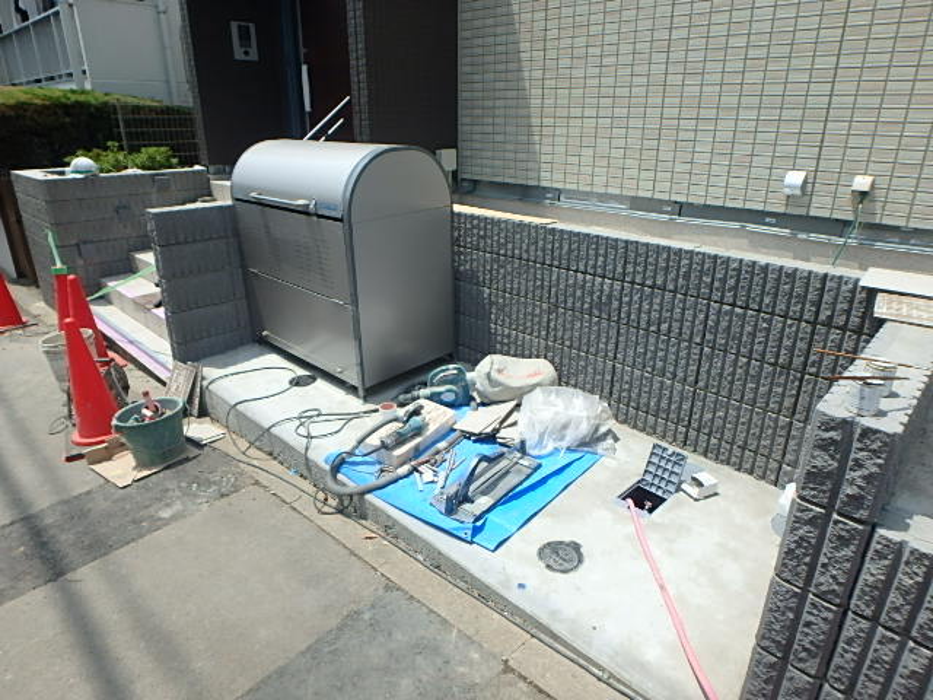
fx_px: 566
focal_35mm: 21
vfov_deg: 63.4
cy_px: 350
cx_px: 466
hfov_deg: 79.0
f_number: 3.5
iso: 125
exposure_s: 1/1000
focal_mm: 3.7
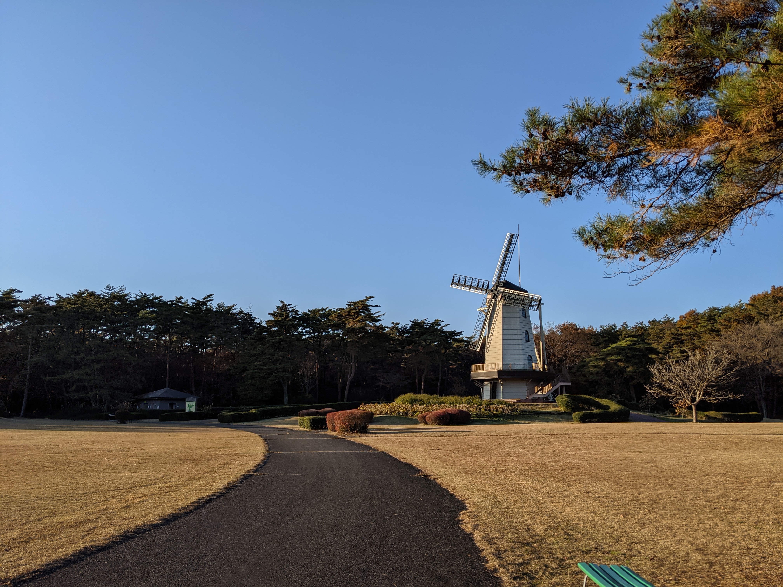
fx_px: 611
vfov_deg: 51.4
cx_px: 392
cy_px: 294
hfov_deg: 65.3
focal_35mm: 27
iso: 56
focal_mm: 4.38
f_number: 1.73
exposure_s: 1/2128
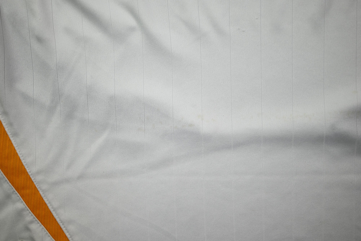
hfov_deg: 46.4
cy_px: 120
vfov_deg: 31.9
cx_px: 180
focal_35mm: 42
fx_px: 421
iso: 200
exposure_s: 1/125
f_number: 5.6
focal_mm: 42
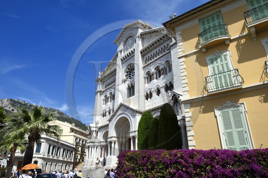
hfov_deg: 73.8
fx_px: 179
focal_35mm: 24
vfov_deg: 53.1
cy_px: 89
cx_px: 134
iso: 200
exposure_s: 1/250
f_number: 14
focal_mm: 24
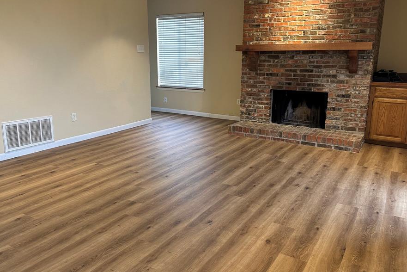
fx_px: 328
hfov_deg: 63.6
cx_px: 207
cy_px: 131
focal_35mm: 29
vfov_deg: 45.0
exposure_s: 1/120
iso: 200
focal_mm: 6.86
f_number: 1.78
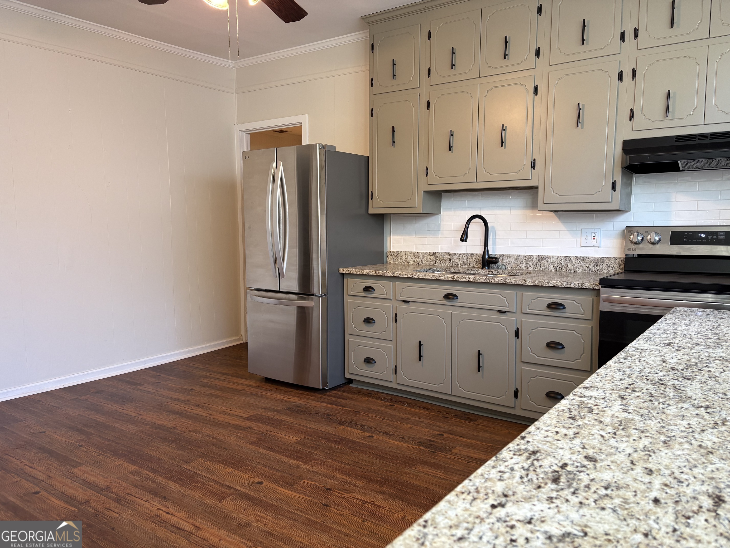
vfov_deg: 53.1
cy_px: 274
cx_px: 365
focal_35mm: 26
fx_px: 548
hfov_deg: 67.3
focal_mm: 5.96
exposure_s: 1/60
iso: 100
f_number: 1.6
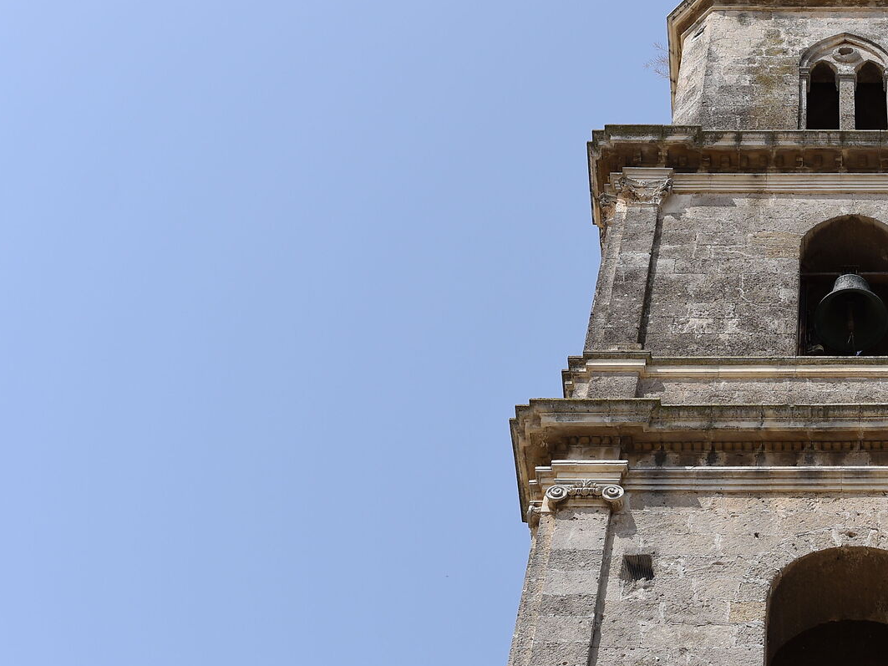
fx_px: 1949
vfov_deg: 19.4
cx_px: 850
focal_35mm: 76
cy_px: 324
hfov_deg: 24.7
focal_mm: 35
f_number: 4
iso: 125
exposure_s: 1/2000
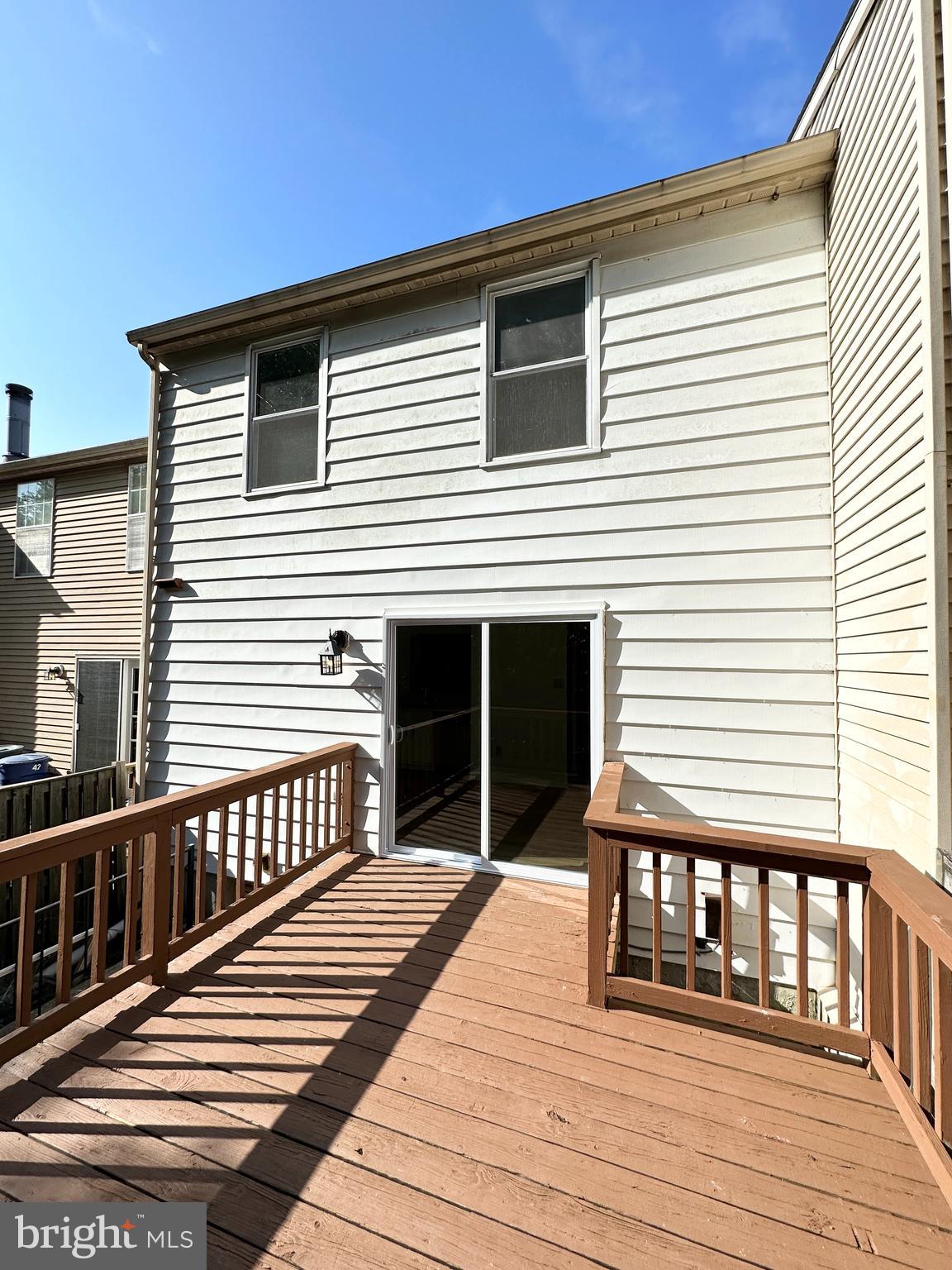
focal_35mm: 14
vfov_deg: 102.1
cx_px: 476
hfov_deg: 85.7
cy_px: 635
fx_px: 513
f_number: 2.2
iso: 40
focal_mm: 2.22
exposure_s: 1/2132
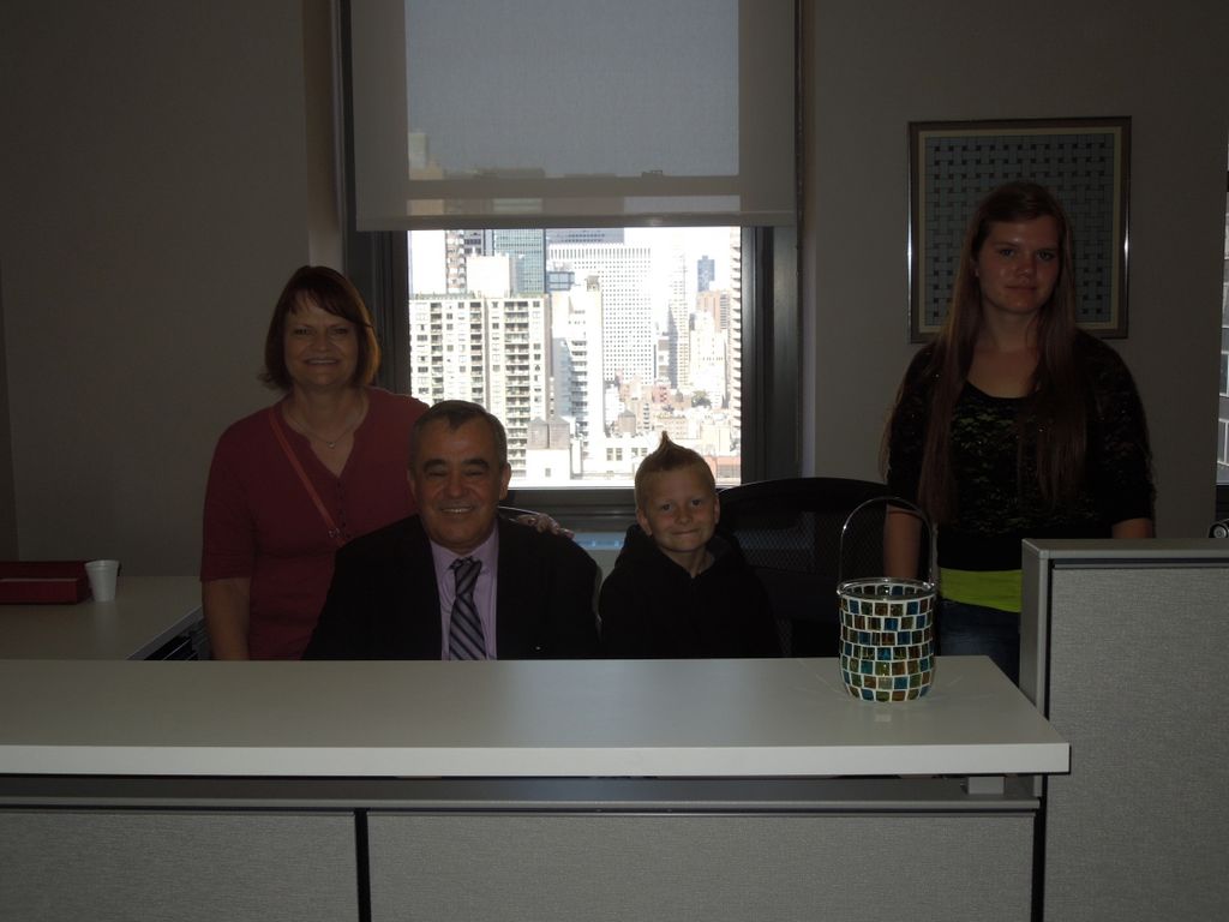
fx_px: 1385
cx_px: 614
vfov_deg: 36.8
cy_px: 461
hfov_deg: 47.9
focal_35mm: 39
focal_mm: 7
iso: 100
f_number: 3.8
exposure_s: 1/250
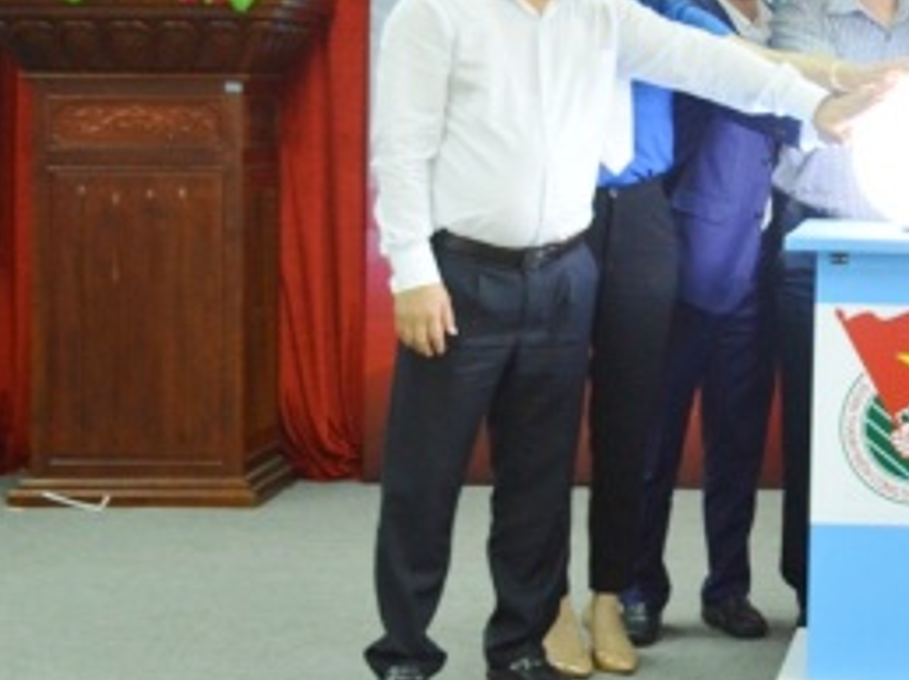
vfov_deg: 18.5
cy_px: 192
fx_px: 2073
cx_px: 856
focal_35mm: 79
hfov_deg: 23.9
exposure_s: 1/50
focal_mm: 28
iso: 1250
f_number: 4.5
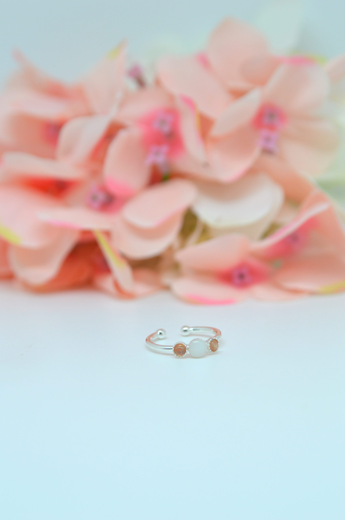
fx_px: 1210
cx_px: 172
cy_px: 260
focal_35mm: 84
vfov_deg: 24.2
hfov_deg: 16.2
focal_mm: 56
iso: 400
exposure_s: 1/320
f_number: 4.5
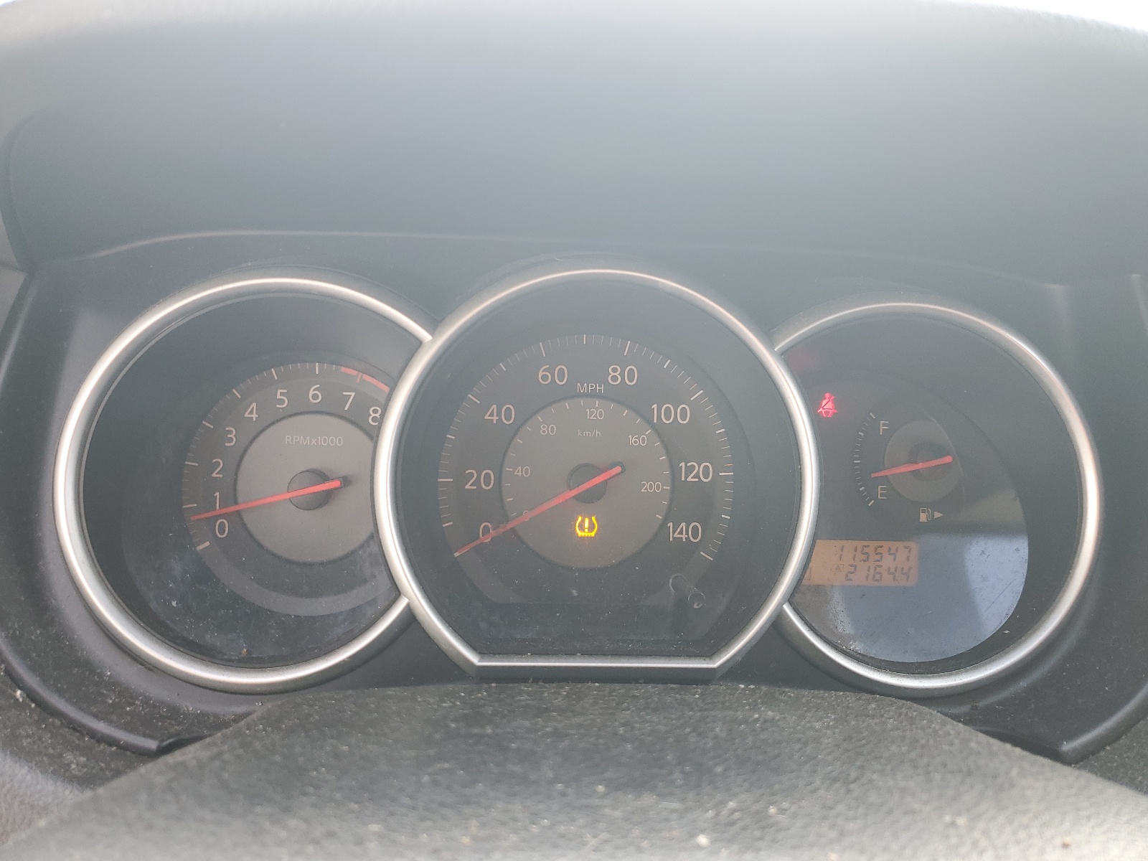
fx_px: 862
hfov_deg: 67.3
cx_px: 574
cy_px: 430
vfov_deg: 53.1
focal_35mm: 26
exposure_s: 1/60.2
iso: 50
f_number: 1.5
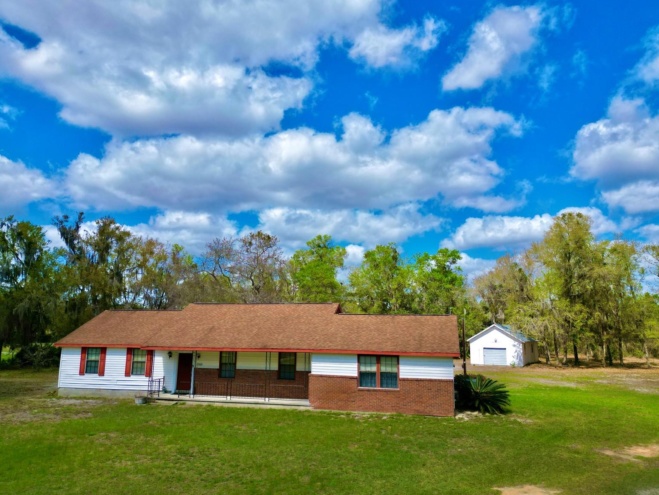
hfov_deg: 69.4
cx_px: 323
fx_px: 476
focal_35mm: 25
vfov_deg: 54.9
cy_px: 245
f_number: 1.7
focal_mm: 6.72
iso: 130
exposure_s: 1/5000
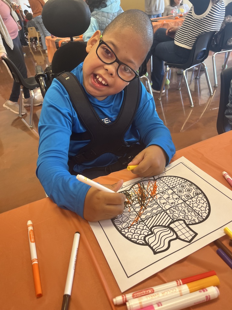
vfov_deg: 67.3
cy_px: 155
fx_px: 232
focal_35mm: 26
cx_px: 116
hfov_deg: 53.1
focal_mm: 5.1
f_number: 1.6
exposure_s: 1/60
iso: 80
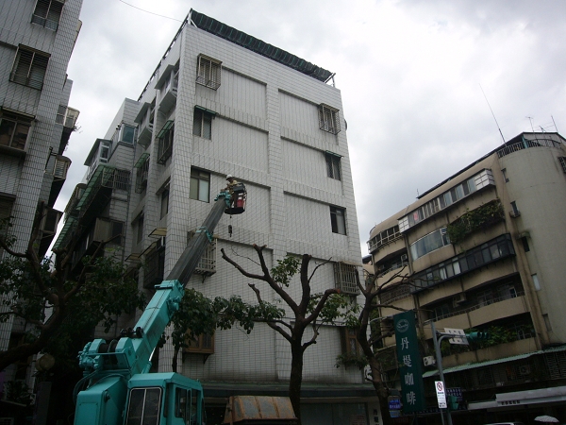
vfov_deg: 49.7
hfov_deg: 63.4
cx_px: 283
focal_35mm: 28
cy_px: 212
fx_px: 458
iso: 80
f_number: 5.6
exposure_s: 1/400
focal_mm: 4.6
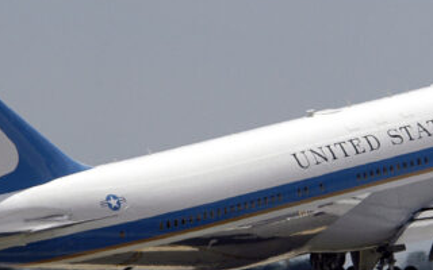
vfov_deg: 1.3
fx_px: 12190
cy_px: 170
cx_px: 359
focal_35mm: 1033
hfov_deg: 2.0
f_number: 8
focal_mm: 240
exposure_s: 1/1000
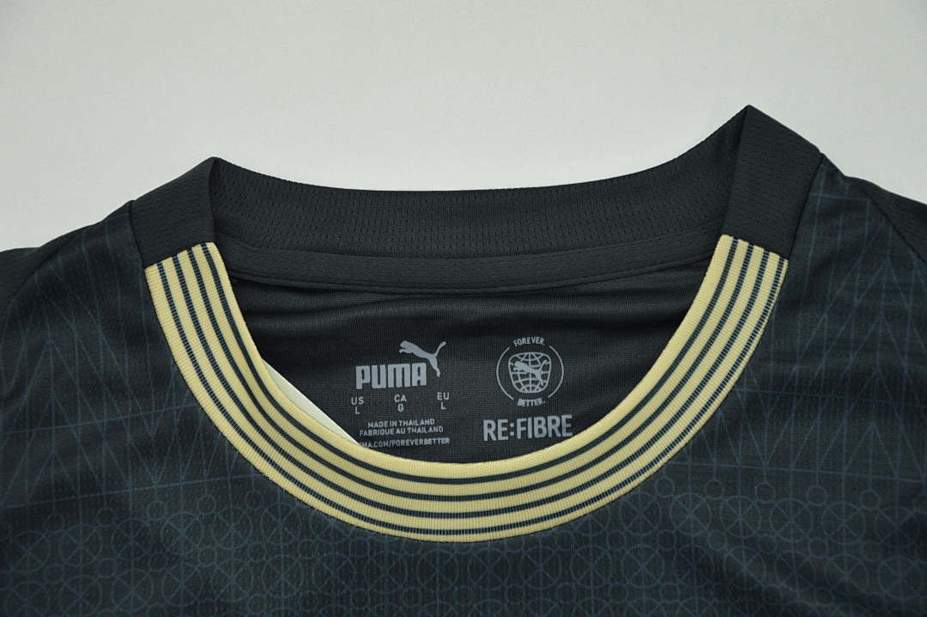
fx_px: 2701
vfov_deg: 13.0
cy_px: 308
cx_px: 464
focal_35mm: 105
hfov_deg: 19.5
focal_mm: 70
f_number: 6.3
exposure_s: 1/200
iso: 400
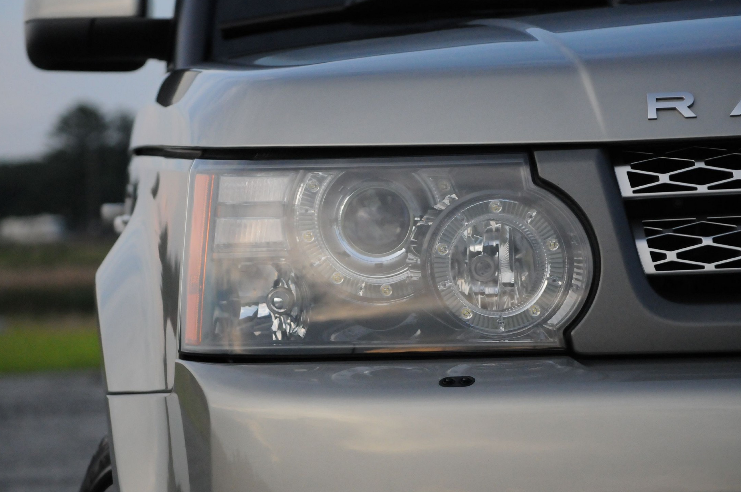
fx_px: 2664
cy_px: 238
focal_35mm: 130
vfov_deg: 10.6
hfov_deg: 15.8
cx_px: 357
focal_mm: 75
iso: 2000
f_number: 5
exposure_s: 1/2500
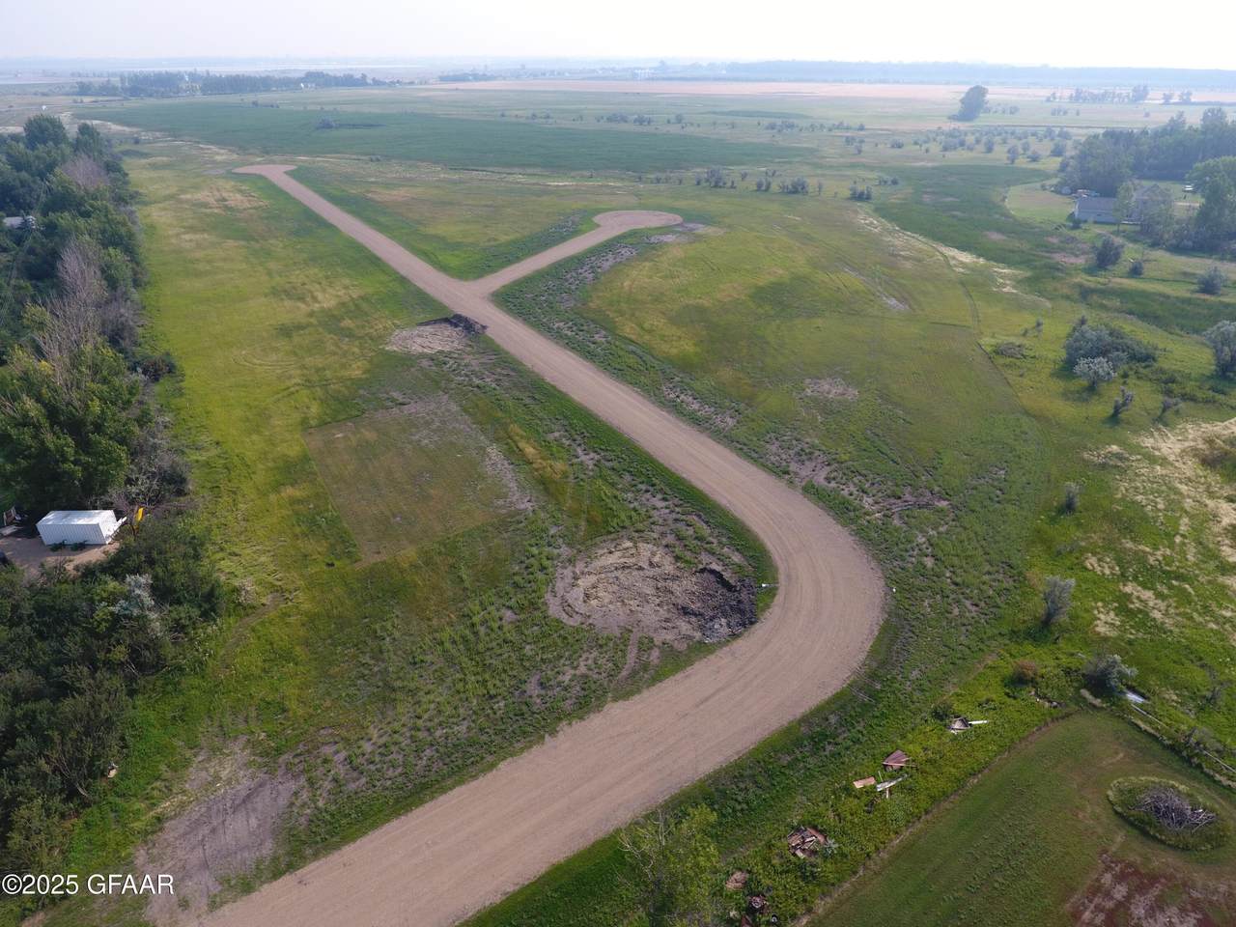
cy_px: 464
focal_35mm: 20
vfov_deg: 66.0
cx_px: 618
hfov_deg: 81.7
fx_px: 714
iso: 100
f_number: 2.8
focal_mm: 3.61
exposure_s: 1/619
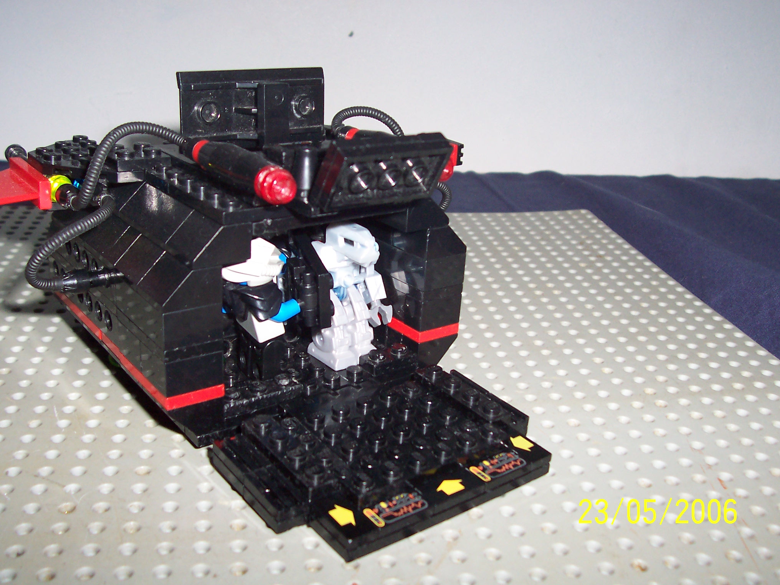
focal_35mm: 37
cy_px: 292
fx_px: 834
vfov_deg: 38.7
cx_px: 390
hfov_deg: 50.1
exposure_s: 1/60
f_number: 2.8
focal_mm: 5.6
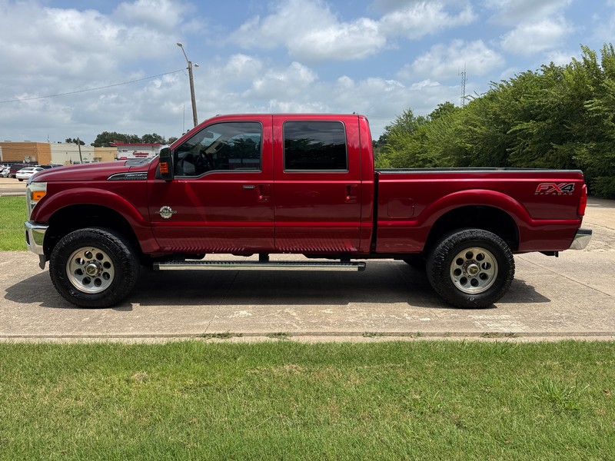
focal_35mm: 24
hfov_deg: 71.6
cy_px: 230
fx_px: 426
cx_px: 308
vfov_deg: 56.8
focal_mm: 6.76
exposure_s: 1/4608
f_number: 1.78
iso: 80
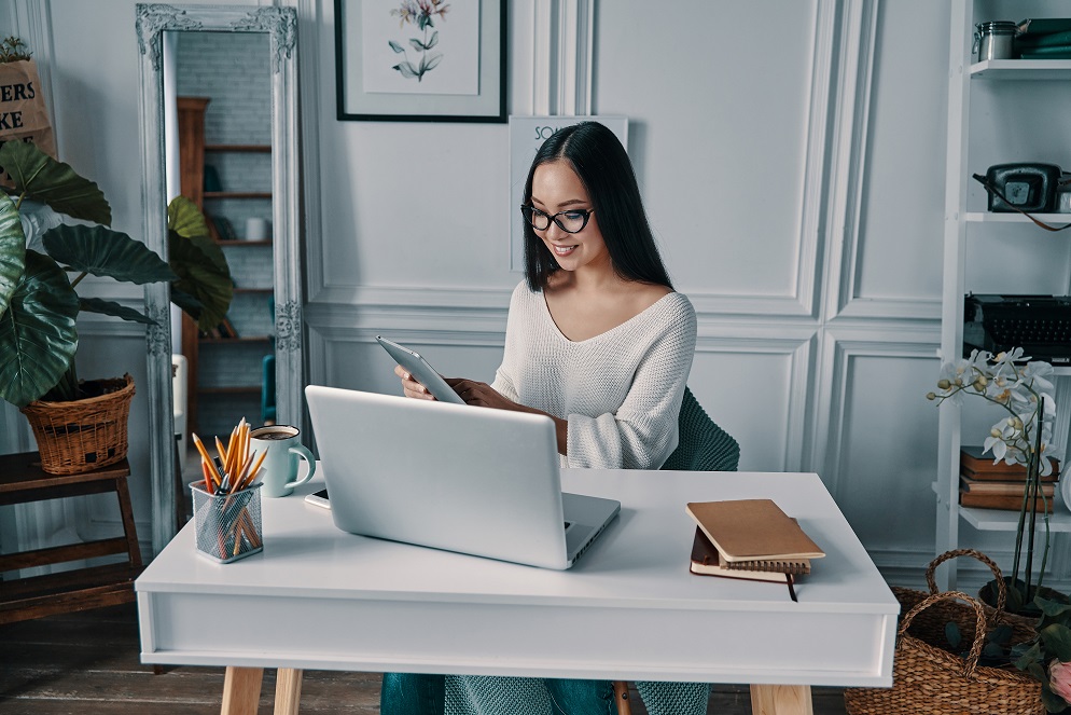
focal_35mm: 35
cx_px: 536
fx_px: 1041
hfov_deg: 54.4
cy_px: 358
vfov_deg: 37.9
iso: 400
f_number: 3.2
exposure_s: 1/100
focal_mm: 35
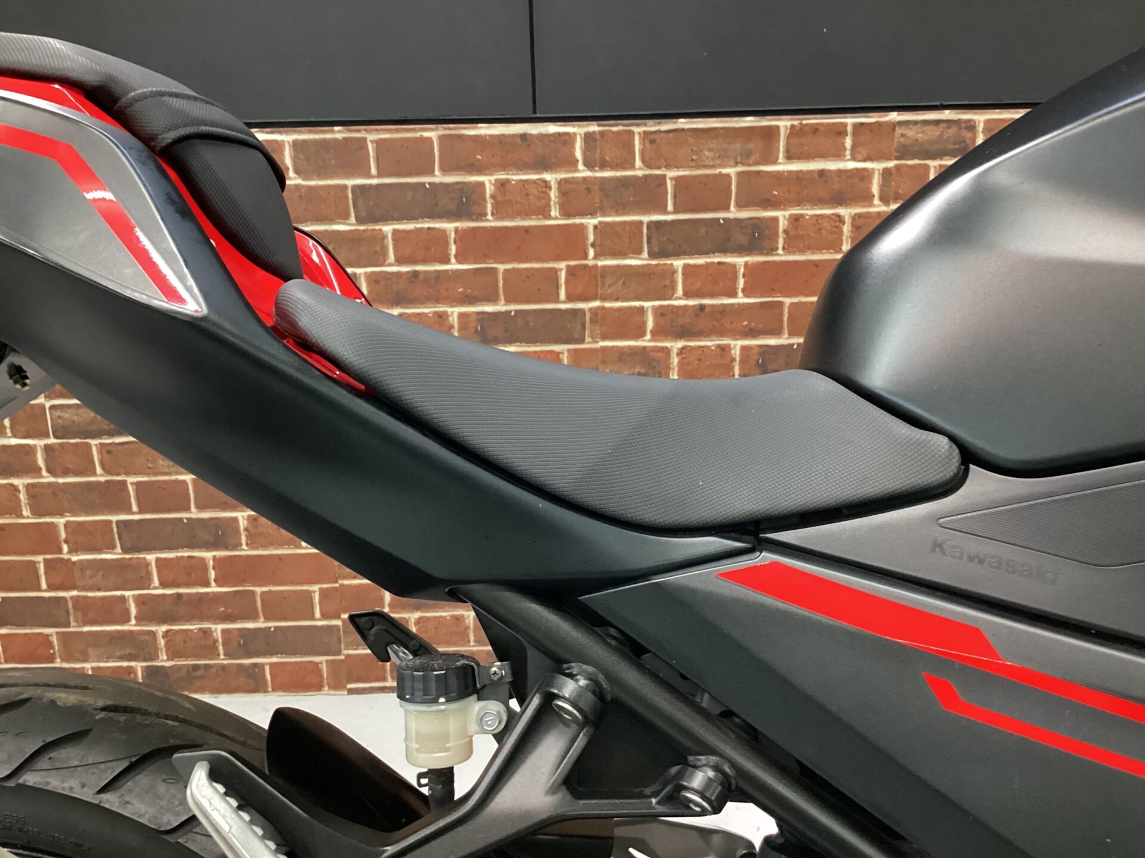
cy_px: 429
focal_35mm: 31
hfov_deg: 58.4
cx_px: 572
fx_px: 1025
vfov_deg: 45.4
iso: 400
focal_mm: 3.3
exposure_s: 1/40
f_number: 2.4
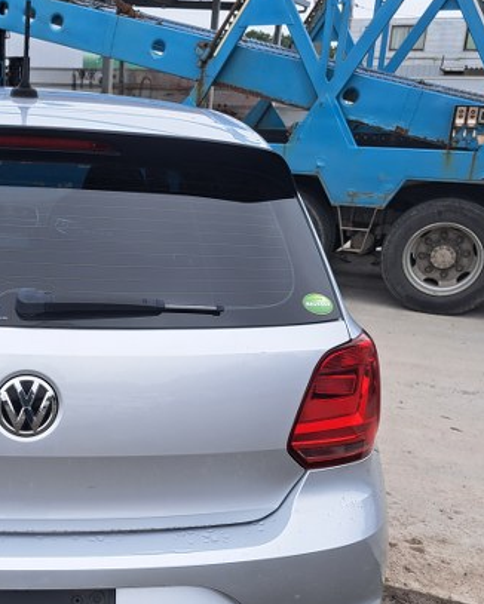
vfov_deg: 40.1
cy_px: 375
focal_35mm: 46
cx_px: 68
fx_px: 823
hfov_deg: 31.5
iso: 50
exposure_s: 1/209
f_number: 1.8
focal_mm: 5.23
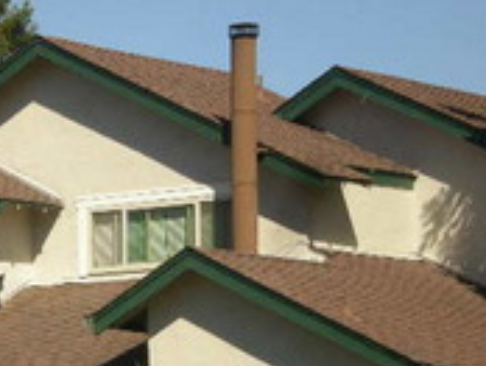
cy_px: 330
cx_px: 42
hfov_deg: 9.4
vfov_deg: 7.1
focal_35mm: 209
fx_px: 2938
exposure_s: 1/150
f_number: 8
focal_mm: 17.3
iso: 50
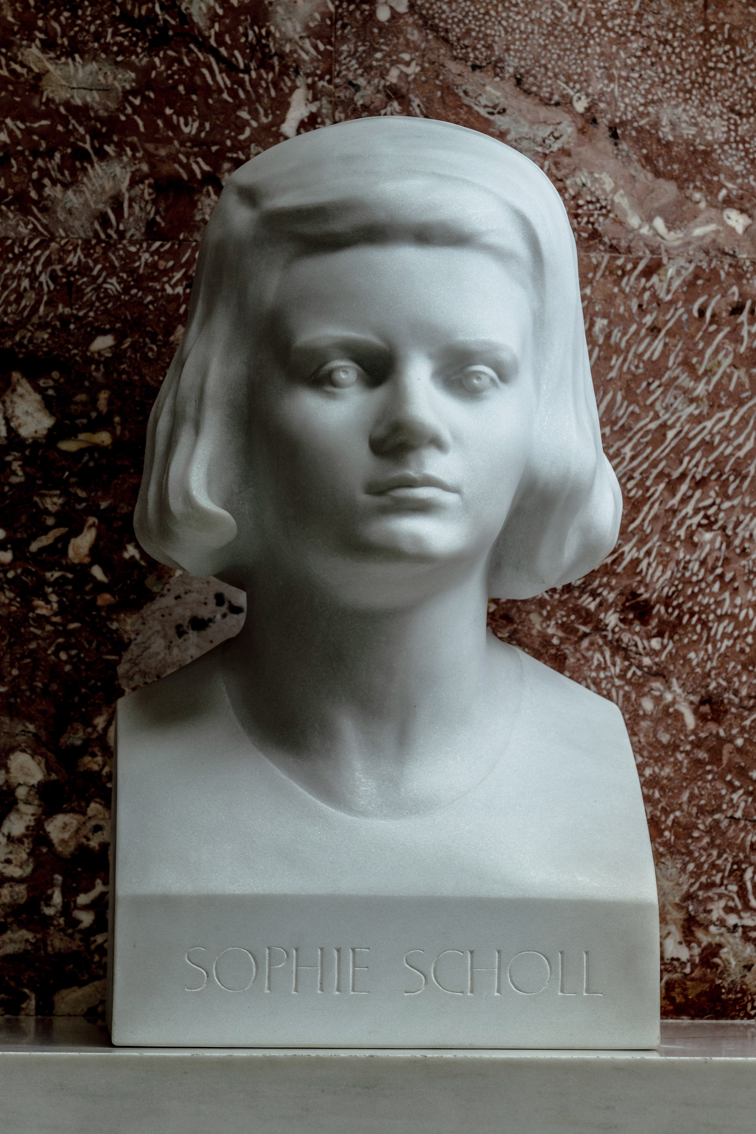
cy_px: 567
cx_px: 378
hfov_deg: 19.5
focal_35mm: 70
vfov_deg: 28.8
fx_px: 2204
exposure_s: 1/160
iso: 640
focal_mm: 70
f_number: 7.1
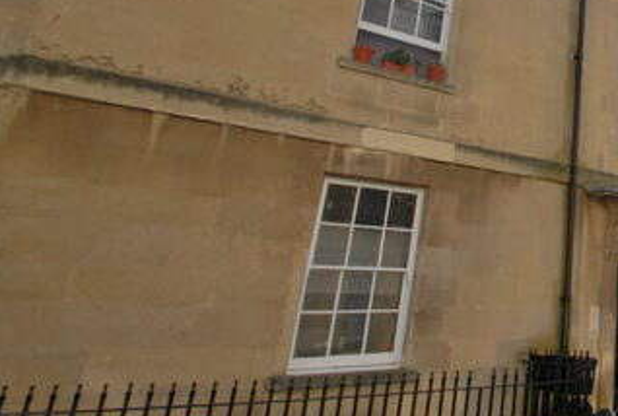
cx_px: 678
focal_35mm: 33
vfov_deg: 38.7
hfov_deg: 44.0
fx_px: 568
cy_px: 86
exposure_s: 1/200
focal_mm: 10
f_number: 10
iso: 100
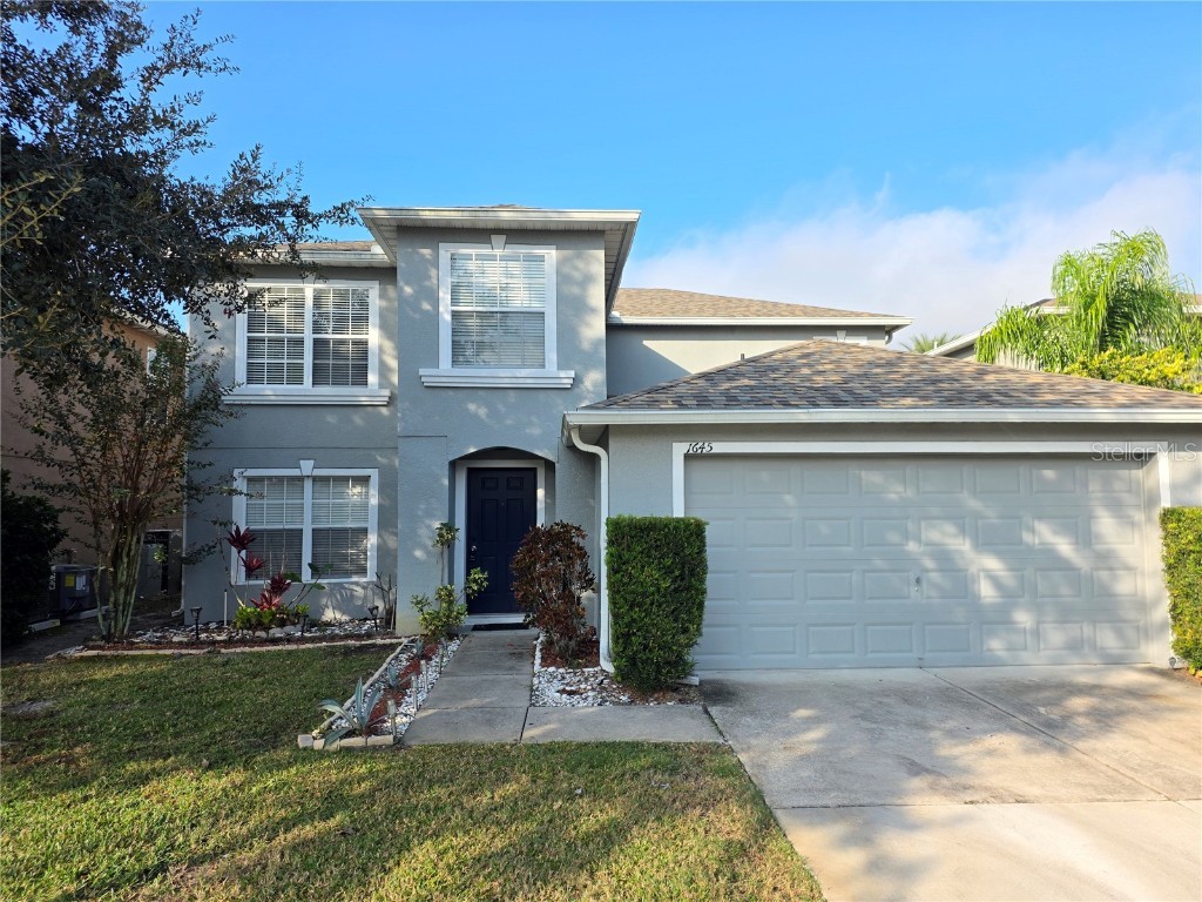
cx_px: 601
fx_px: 799
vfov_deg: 58.9
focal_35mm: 23
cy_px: 451
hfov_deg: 73.9
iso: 80
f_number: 1.7
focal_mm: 6.3
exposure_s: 1/2537
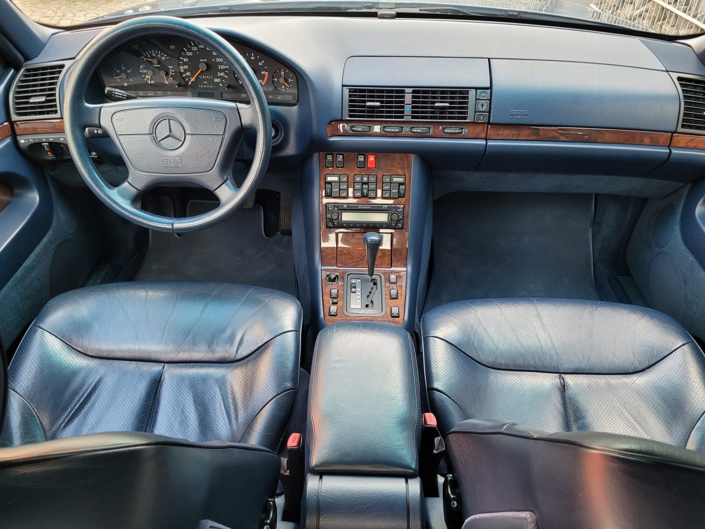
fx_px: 530
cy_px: 264
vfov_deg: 53.1
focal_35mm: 26
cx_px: 352
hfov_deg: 67.3
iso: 250
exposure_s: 1/100
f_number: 1.8
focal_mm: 5.4
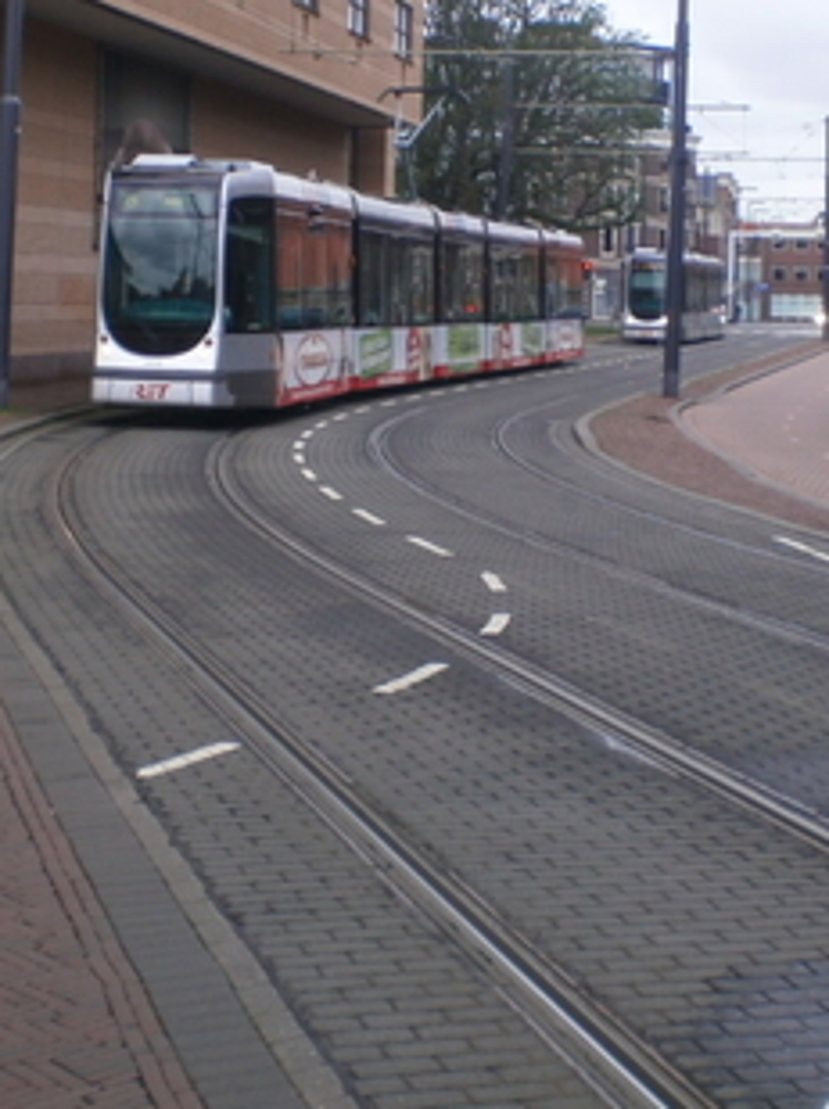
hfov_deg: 21.0
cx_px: 427
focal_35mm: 70
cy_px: 312
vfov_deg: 27.5
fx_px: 2240
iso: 100
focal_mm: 6.3
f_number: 4.6
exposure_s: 1/125
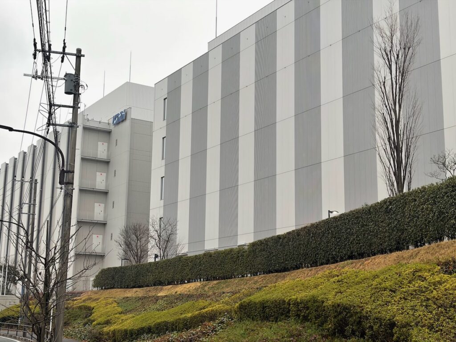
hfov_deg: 36.8
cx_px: 228
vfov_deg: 28.0
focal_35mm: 52
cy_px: 171
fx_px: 685
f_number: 1.6
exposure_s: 1/121
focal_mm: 5.96
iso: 25
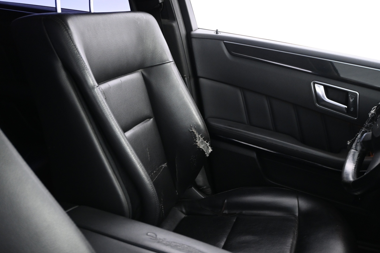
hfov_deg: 52.2
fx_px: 388
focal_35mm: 37
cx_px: 190
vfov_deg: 36.2
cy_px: 126
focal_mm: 24.5
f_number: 4.2
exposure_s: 1/8
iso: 1600
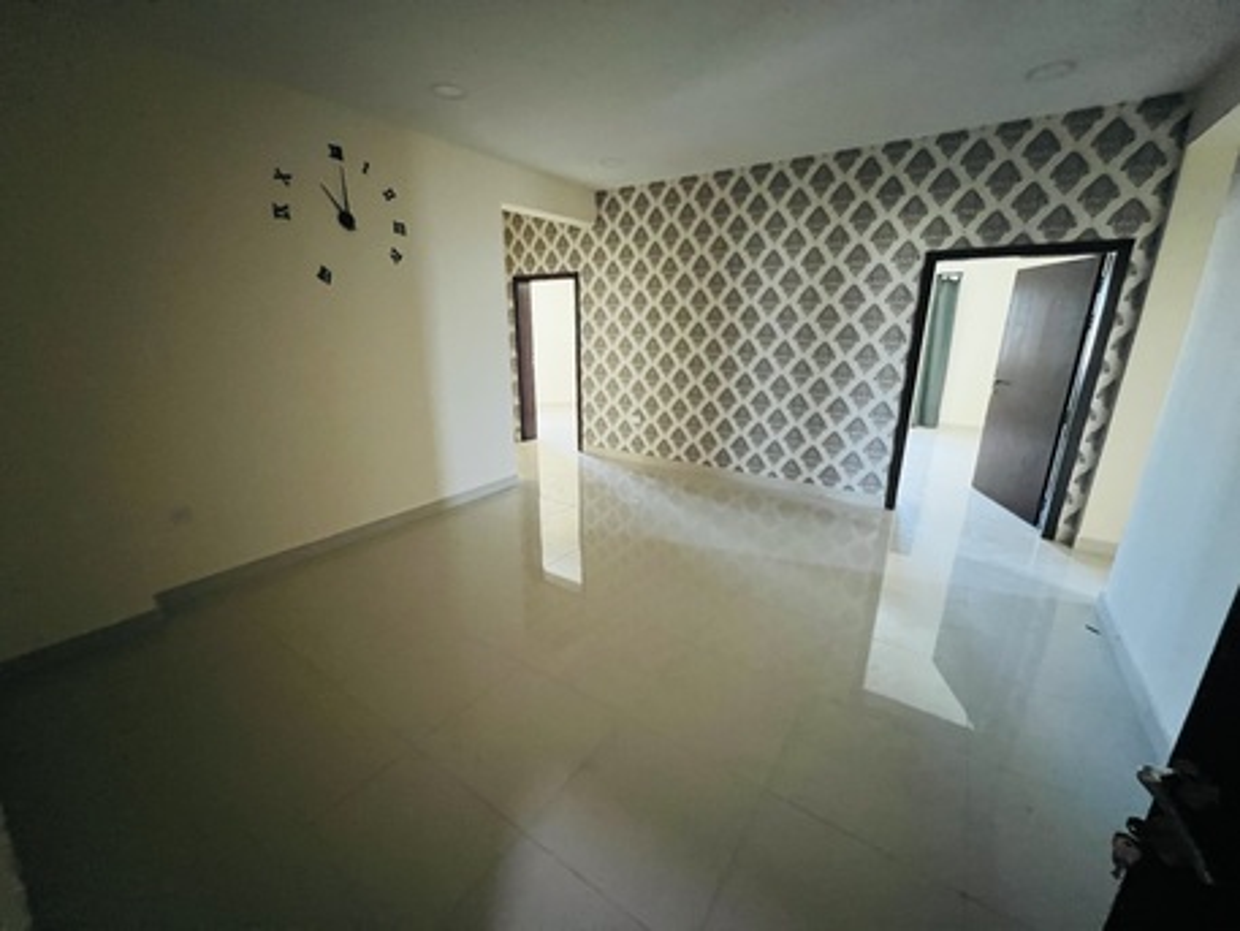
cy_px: 466
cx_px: 620
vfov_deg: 89.9
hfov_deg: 106.2
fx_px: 466
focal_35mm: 13
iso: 1000
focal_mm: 1.57
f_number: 1.8
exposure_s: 1/33
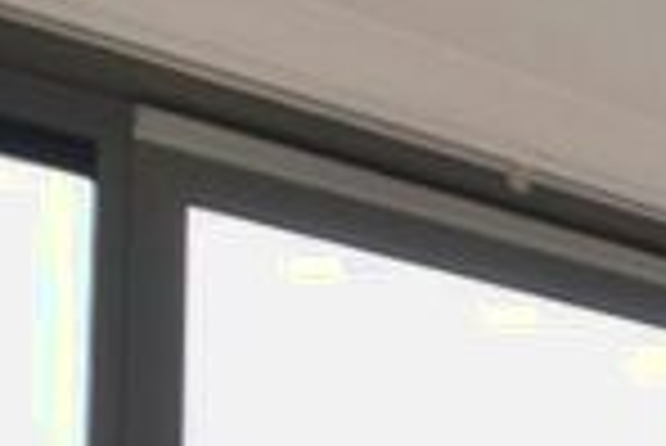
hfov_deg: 22.6
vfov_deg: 16.0
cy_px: 831
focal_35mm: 71
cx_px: 1030
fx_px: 1315
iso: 400
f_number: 5
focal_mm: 10
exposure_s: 1/100
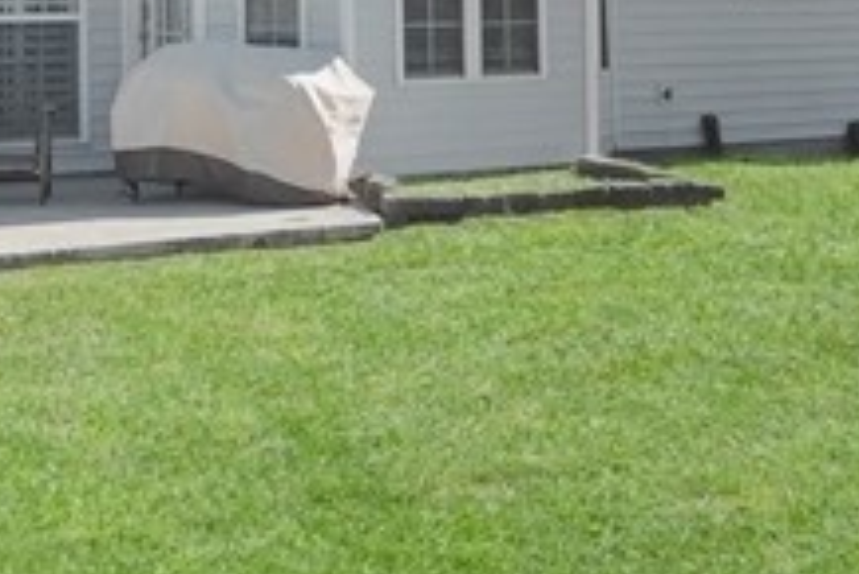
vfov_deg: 17.0
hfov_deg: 25.3
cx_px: 439
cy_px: 117
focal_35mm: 80
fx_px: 1910
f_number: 9
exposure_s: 1/160
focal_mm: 16
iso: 320
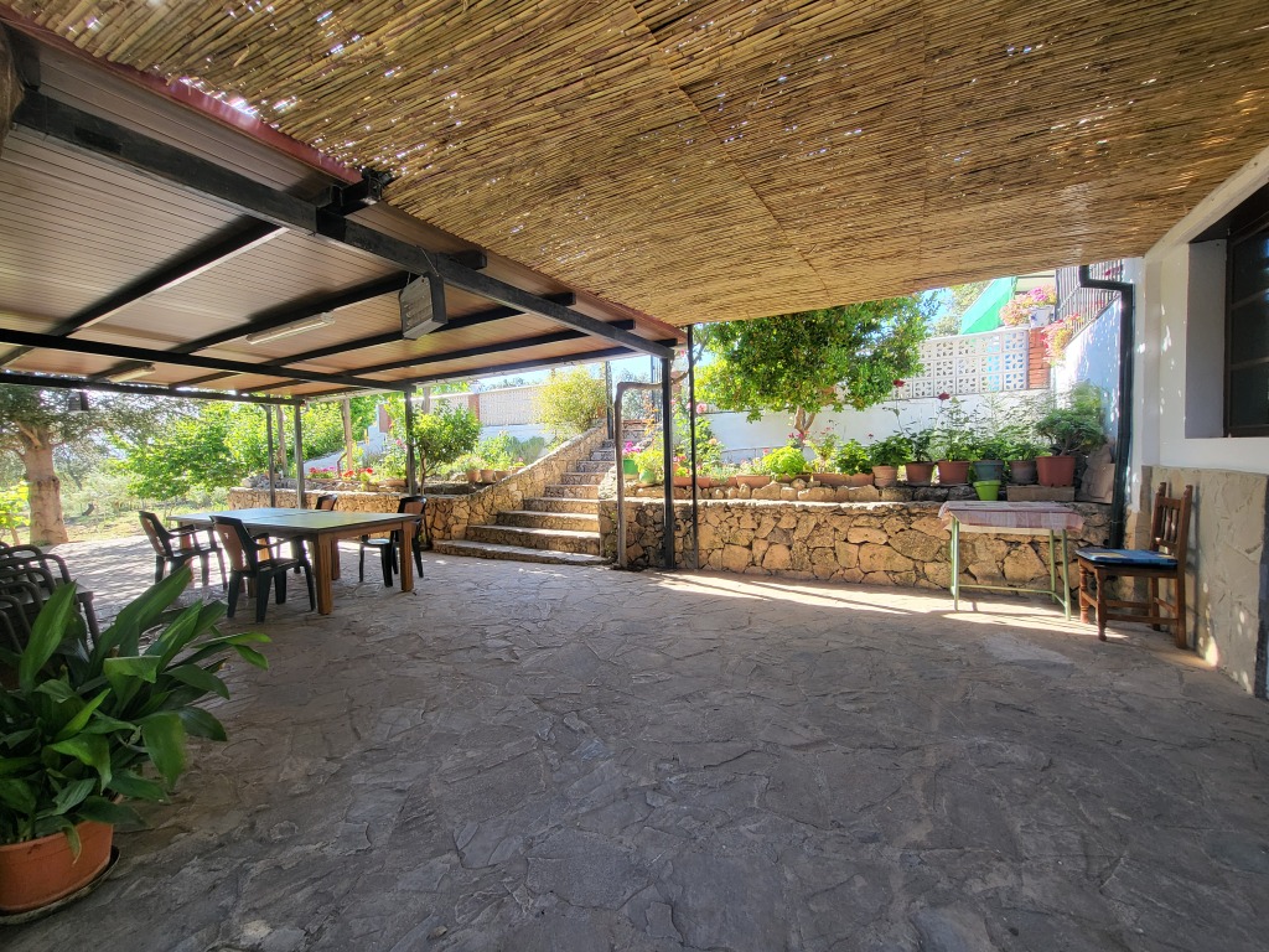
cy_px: 476
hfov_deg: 106.2
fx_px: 477
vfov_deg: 89.9
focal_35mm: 13
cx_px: 634
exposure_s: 1/100
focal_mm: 1.74
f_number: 2.2
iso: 40
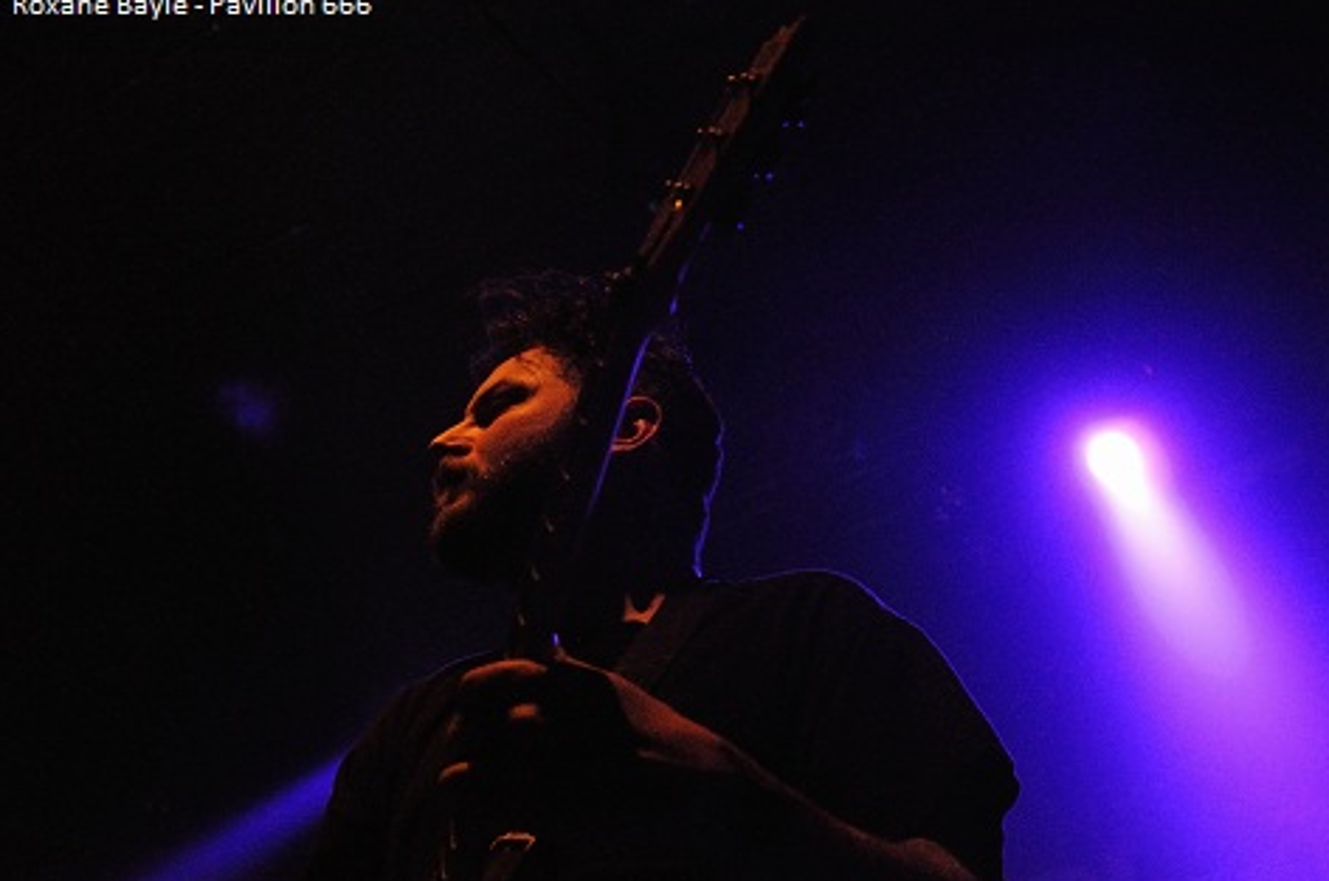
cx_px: 684
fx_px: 1953
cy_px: 432
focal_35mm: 53
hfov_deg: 37.6
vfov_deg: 25.4
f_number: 4.2
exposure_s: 1/60
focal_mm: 34
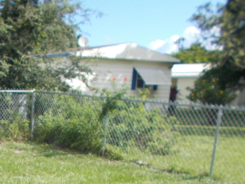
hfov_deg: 27.1
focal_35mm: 67
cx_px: -8
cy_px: 212
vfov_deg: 20.7
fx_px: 474
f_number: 8
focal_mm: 4.6
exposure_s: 1/80
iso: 80
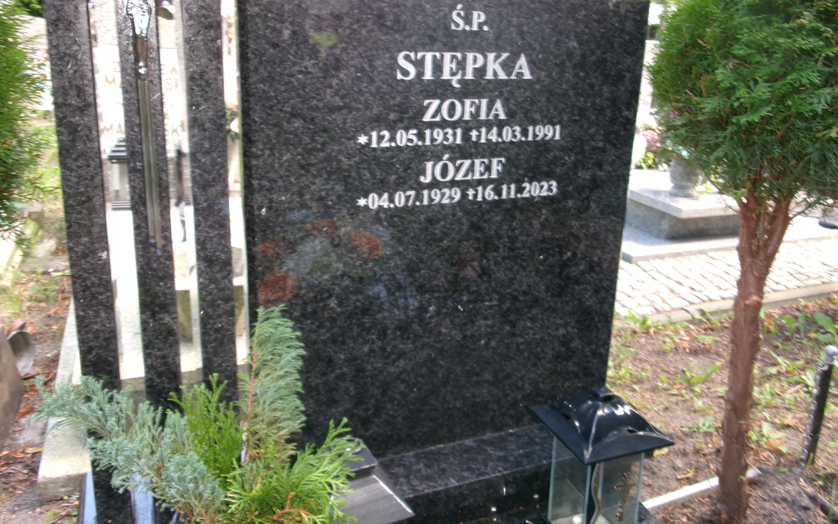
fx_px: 685
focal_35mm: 30
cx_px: 421
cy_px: 207
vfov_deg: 41.6
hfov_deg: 62.9
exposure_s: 1/34
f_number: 3.9
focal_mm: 5.1
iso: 155
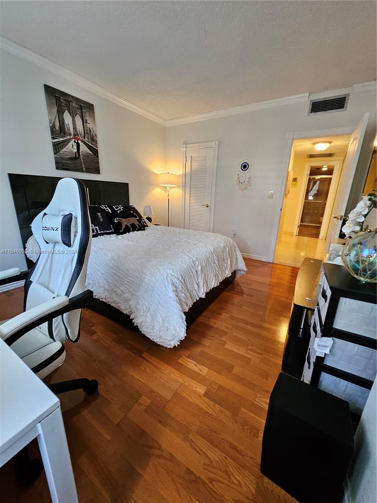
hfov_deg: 89.9
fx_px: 189
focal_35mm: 13
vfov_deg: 106.2
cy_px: 252
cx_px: 188
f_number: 2.2
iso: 200
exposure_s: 1/60
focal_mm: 1.74
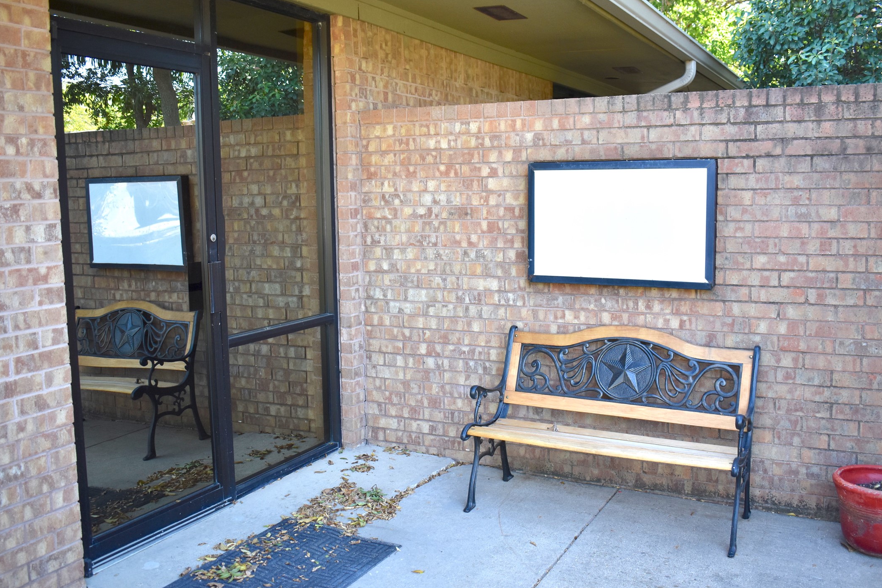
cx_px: 443
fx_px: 870
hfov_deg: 53.8
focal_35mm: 36
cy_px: 288
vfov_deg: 37.3
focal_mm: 23
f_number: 3.8
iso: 400
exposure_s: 1/250
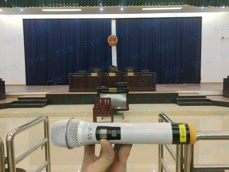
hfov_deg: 61.7
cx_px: 114
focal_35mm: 29
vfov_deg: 48.2
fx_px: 192
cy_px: 86
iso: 200
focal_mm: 4.15
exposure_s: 1/33
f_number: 2.2
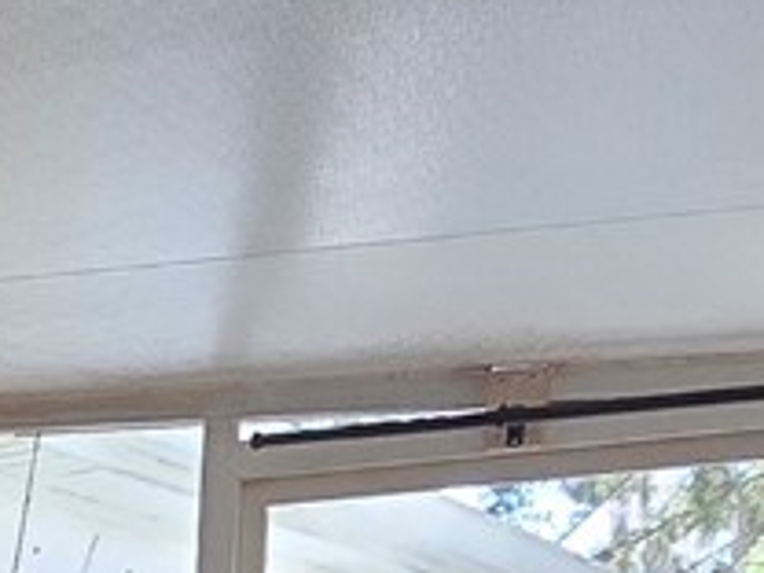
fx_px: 2207
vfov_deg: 12.7
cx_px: -635
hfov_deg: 16.3
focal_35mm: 100
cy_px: 1186
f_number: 2.2
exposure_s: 1/60
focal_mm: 2.2
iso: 64
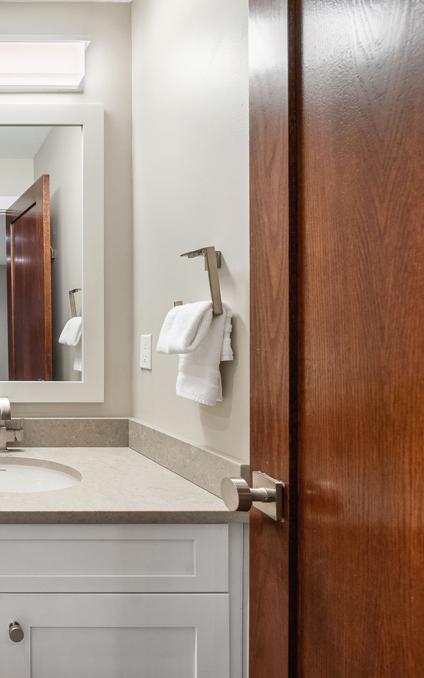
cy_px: 340
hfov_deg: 40.1
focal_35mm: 23
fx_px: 425
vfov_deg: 77.2
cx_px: -68
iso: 800
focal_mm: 15
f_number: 8
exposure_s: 1/10
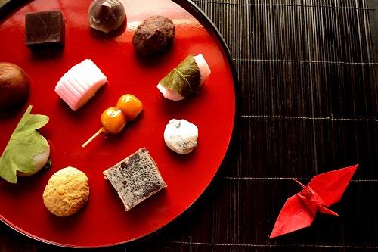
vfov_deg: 34.2
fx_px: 409
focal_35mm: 39
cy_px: 126
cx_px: 189
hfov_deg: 49.6
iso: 3200
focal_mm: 26
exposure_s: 1/60
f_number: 4.2
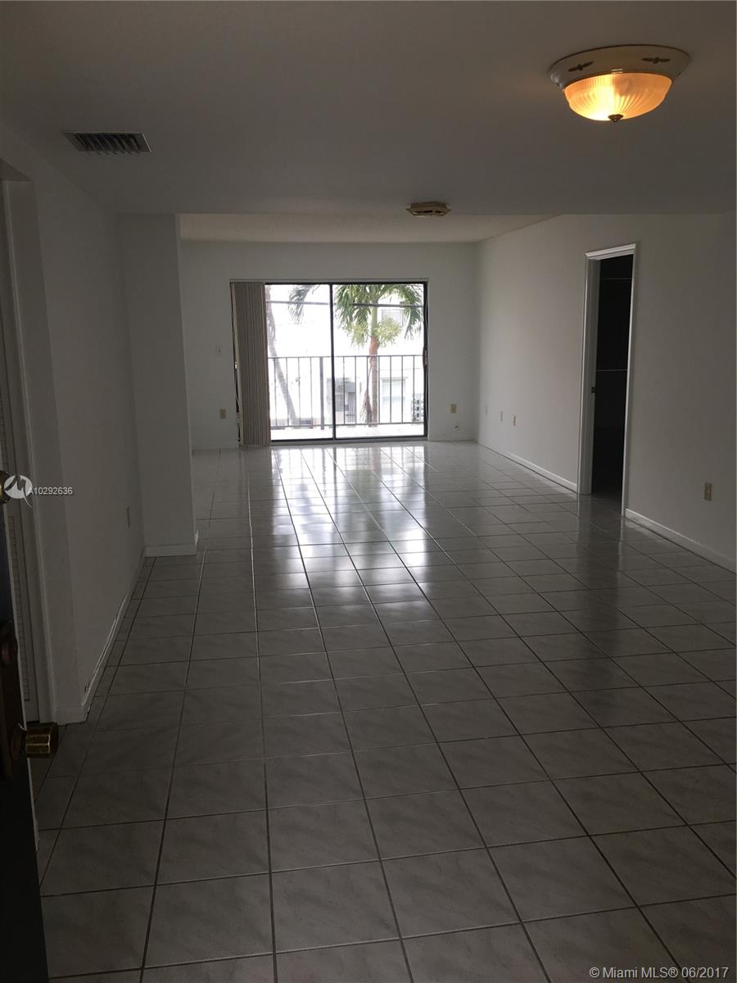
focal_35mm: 29
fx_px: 823
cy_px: 492
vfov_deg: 61.7
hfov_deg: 48.2
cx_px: 368
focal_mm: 4.15
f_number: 2.2
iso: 25
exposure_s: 1/40
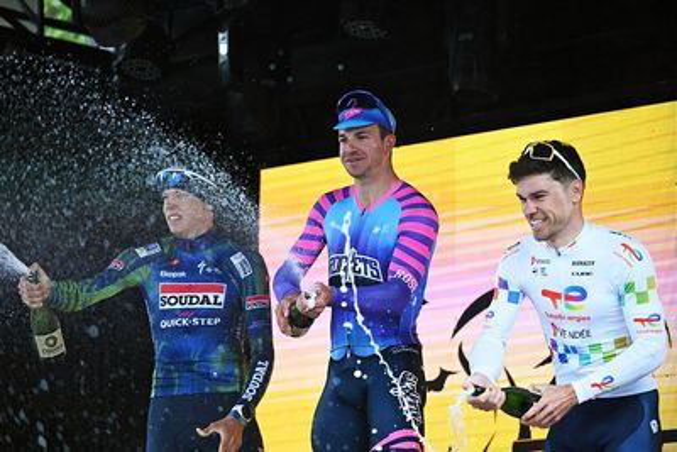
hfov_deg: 14.6
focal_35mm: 140
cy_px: 226
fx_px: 2634
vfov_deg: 9.8
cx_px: 338
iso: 10000
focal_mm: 140
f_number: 3.2
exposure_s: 1/1000
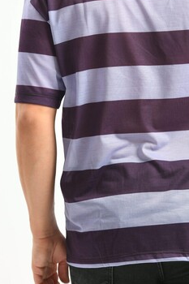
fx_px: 2451
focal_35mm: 311
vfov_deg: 6.6
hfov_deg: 4.4
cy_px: 84
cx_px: 152
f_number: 5.6
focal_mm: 145
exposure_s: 1/160
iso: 100
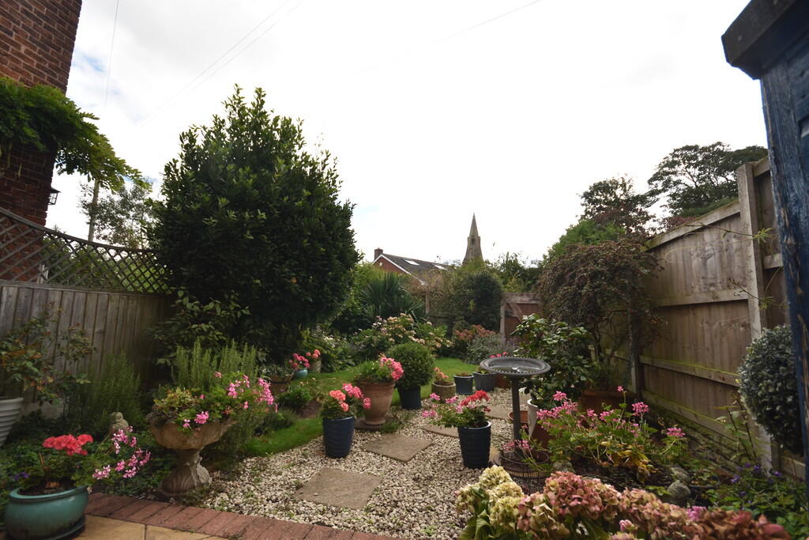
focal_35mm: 15
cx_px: 404
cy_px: 270
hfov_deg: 100.4
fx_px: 337
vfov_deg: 77.3
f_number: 5.6
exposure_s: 1/200
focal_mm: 10
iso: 100
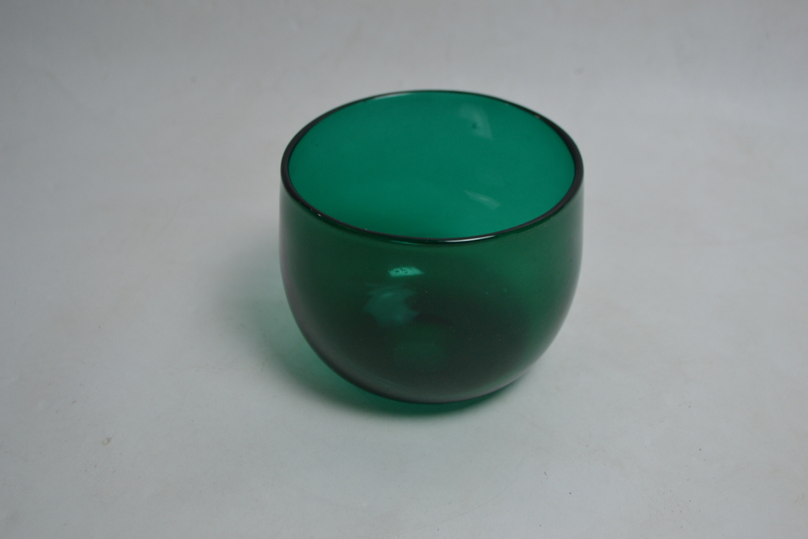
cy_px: 270
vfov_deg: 28.1
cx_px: 404
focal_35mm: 48
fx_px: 1077
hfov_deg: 41.1
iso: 400
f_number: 4.8
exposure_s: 1/30
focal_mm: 32
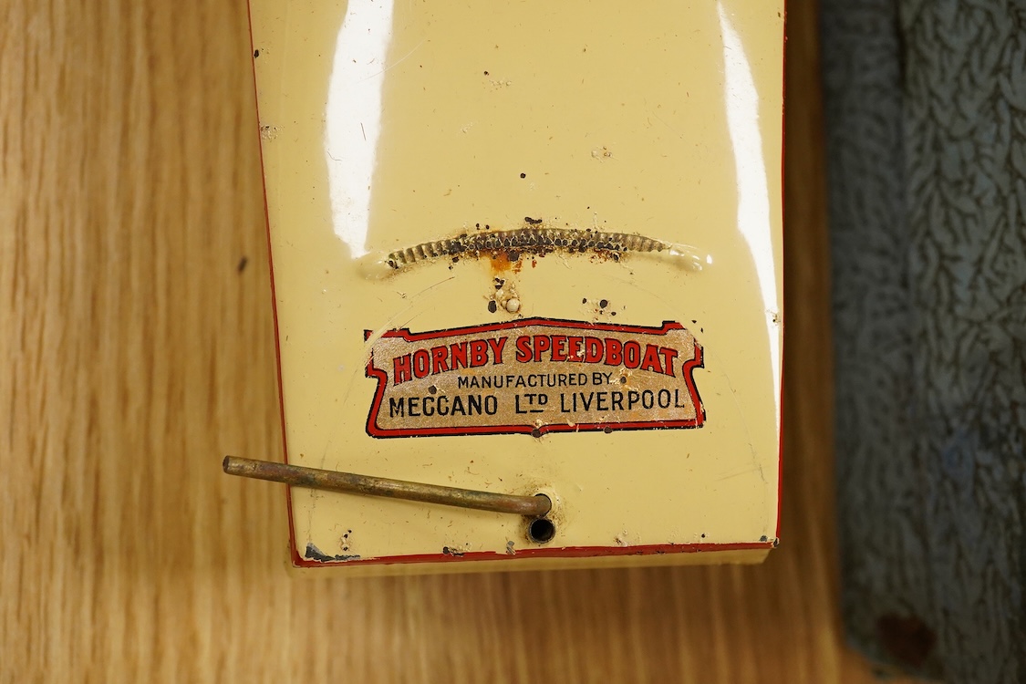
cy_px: 342
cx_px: 513
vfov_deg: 29.9
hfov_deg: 43.6
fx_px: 1282
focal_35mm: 45
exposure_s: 1/160
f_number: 10
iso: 2500
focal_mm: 30
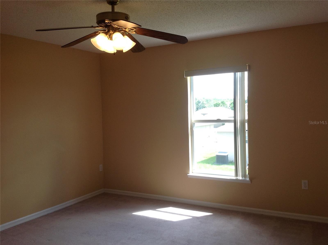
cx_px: 164
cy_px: 122
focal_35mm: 35
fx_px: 331
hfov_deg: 52.7
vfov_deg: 40.6
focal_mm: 4.28
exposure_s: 1/162
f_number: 2.4
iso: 50
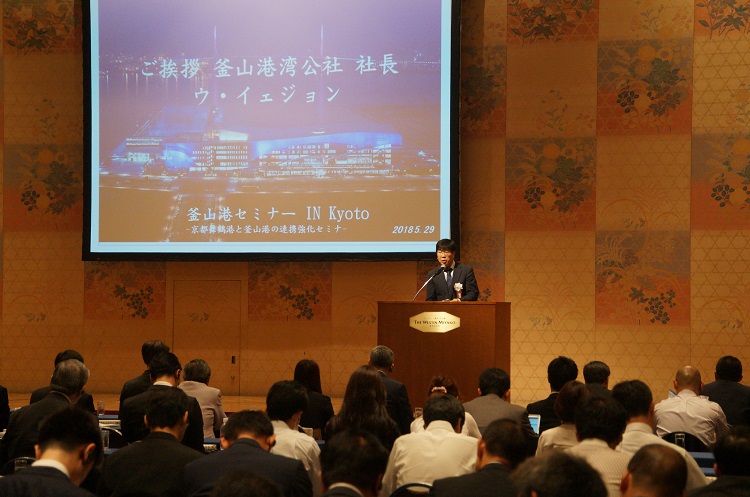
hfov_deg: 18.2
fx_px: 2339
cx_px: 375
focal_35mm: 112
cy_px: 248
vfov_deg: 12.1
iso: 2500
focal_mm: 75
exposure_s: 1/160
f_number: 5.6
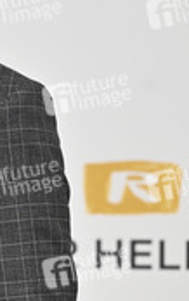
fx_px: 2608
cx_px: -133
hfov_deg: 4.1
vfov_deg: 6.6
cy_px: 52
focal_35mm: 317
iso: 800
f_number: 4
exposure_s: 1/250
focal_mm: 120
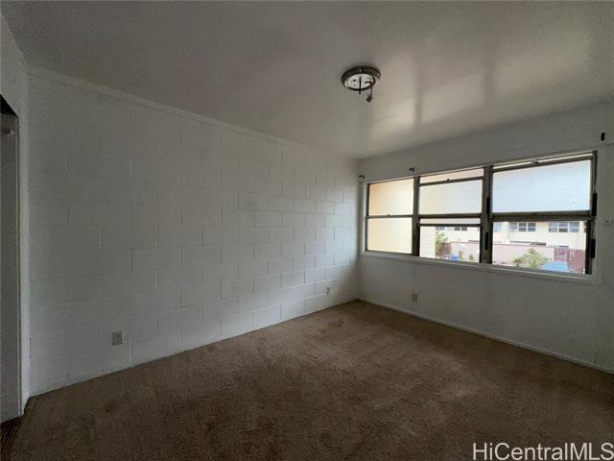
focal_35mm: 14
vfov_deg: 85.7
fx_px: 248
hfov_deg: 102.1
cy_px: 230
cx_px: 307
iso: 32
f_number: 2.2
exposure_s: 1/313
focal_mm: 2.22
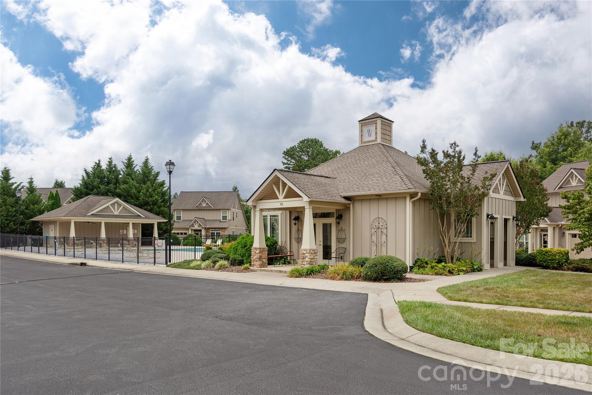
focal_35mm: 25
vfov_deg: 51.3
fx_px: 411
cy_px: 198
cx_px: 296
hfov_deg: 71.5
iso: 250
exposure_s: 1/1250
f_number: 7.1
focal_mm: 25
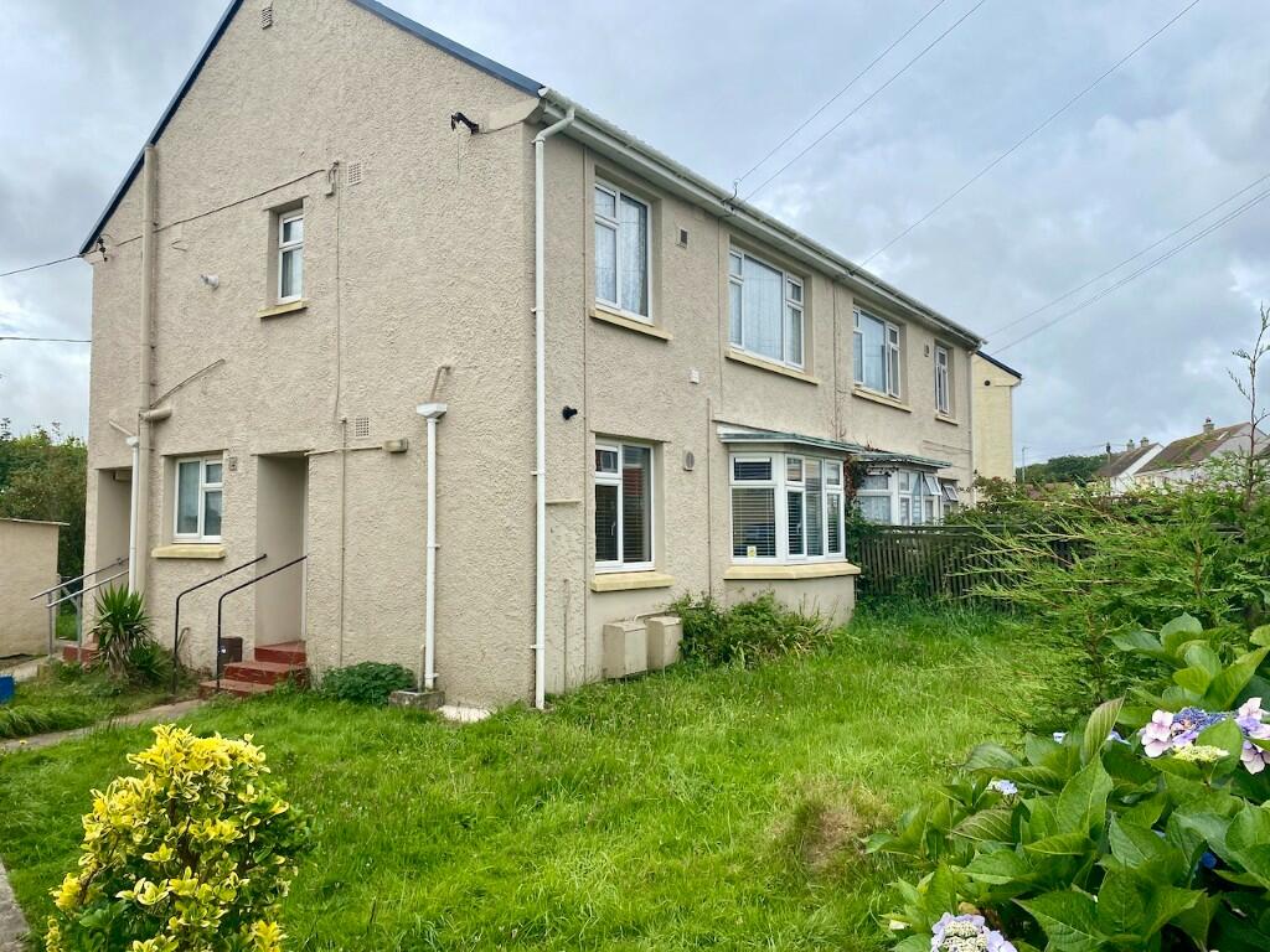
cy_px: 476
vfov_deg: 53.1
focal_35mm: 26
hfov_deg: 67.3
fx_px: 954
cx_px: 635
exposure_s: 1/2222
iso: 32
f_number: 1.8
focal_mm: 4.25
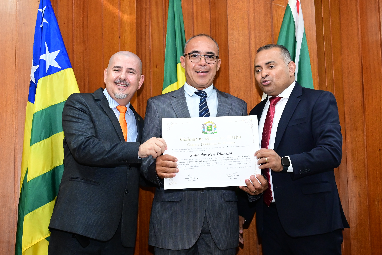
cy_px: 128
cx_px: 192
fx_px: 658
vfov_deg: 21.9
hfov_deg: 32.4
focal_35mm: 62
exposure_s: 1/125
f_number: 4.5
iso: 4000
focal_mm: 41
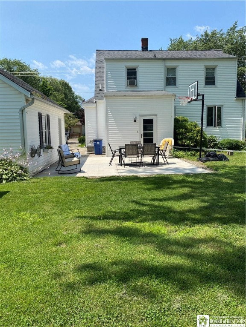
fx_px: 246
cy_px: 164
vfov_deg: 67.3
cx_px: 123
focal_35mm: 26
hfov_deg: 53.1
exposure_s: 1/2358
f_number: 1.8
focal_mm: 4.25
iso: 32
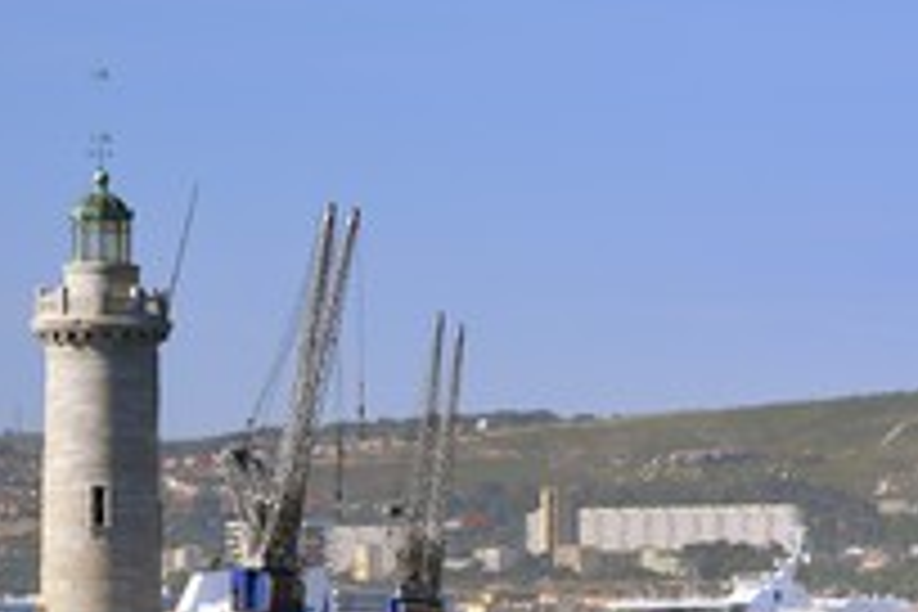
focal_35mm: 360
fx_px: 9179
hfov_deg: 5.7
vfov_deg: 3.8
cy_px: 508
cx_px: 891
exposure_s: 1/640
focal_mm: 175
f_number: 10
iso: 200
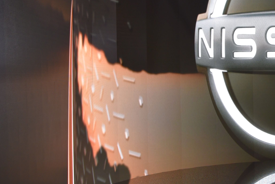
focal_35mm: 94
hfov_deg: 20.0
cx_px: 354
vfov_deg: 14.5
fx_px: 718
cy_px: 64
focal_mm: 32
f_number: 4
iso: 560
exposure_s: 1/60
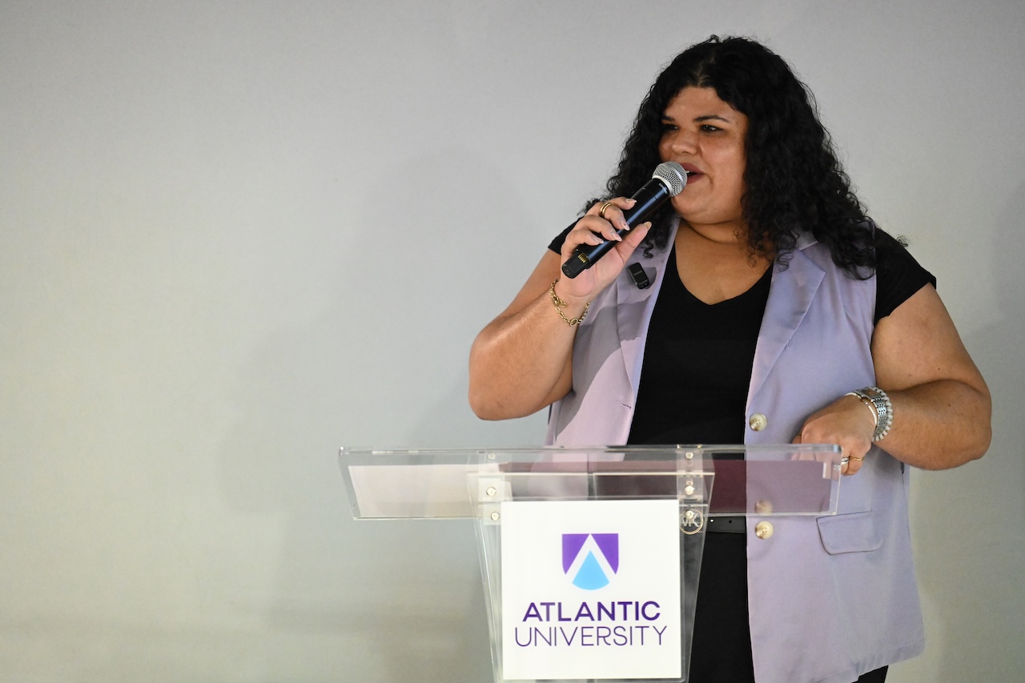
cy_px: 342
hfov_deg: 11.7
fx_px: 4982
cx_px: 512
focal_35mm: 175
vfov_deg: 7.8
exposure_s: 1/200
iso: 10000
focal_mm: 175
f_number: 2.8
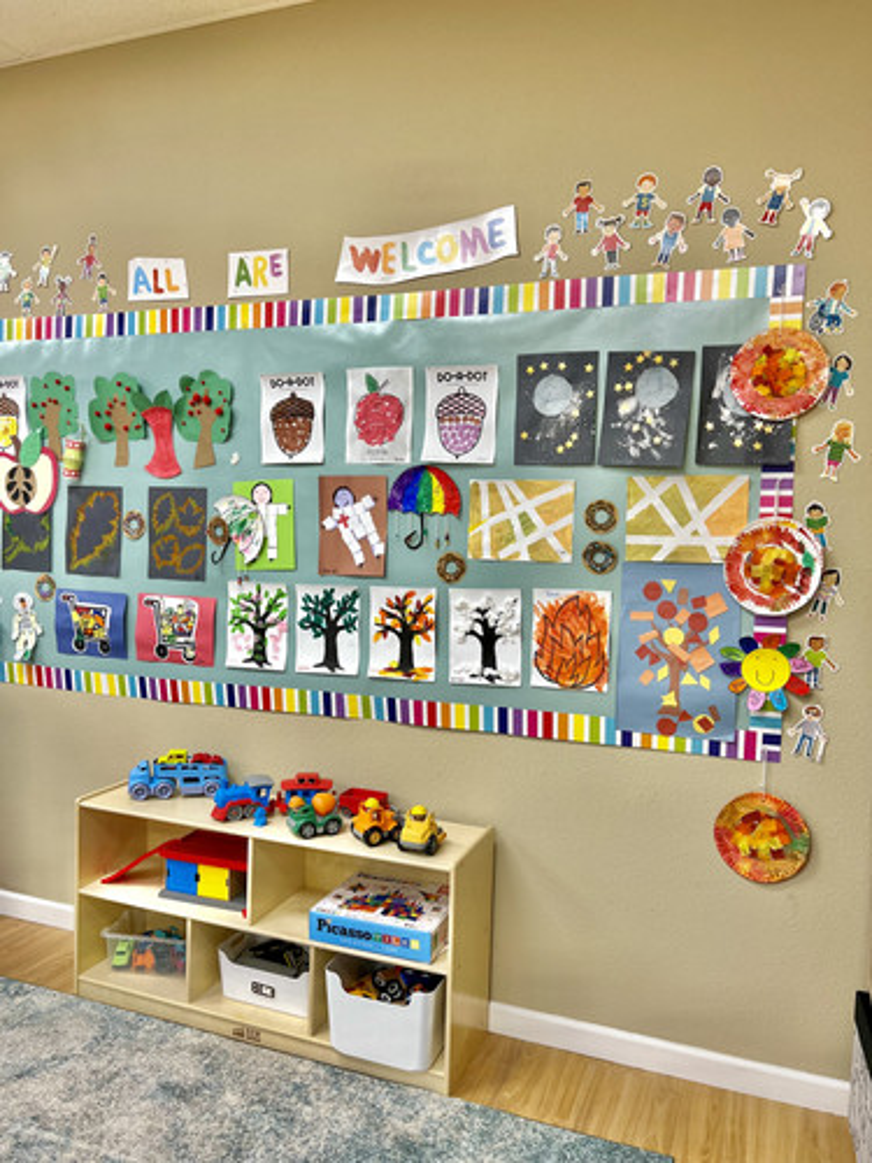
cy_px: 582
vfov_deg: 67.3
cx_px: 436
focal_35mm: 26
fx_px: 873
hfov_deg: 53.1
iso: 64
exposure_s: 1/120
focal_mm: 5.7
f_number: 1.5
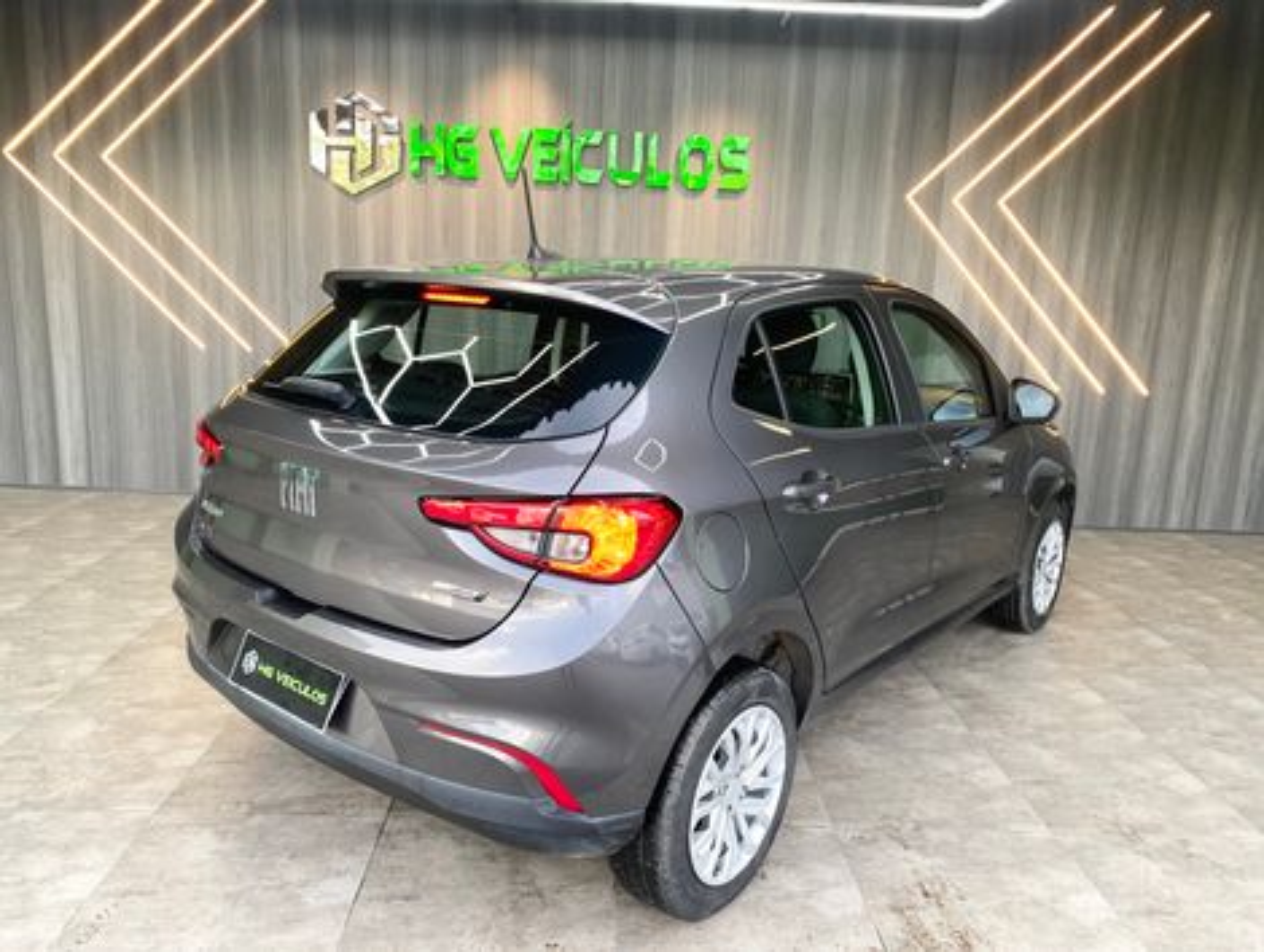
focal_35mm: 26
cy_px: 476
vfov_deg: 53.2
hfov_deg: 67.2
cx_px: 632
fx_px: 951
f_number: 1.8
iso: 40
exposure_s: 1/120
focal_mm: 4.25
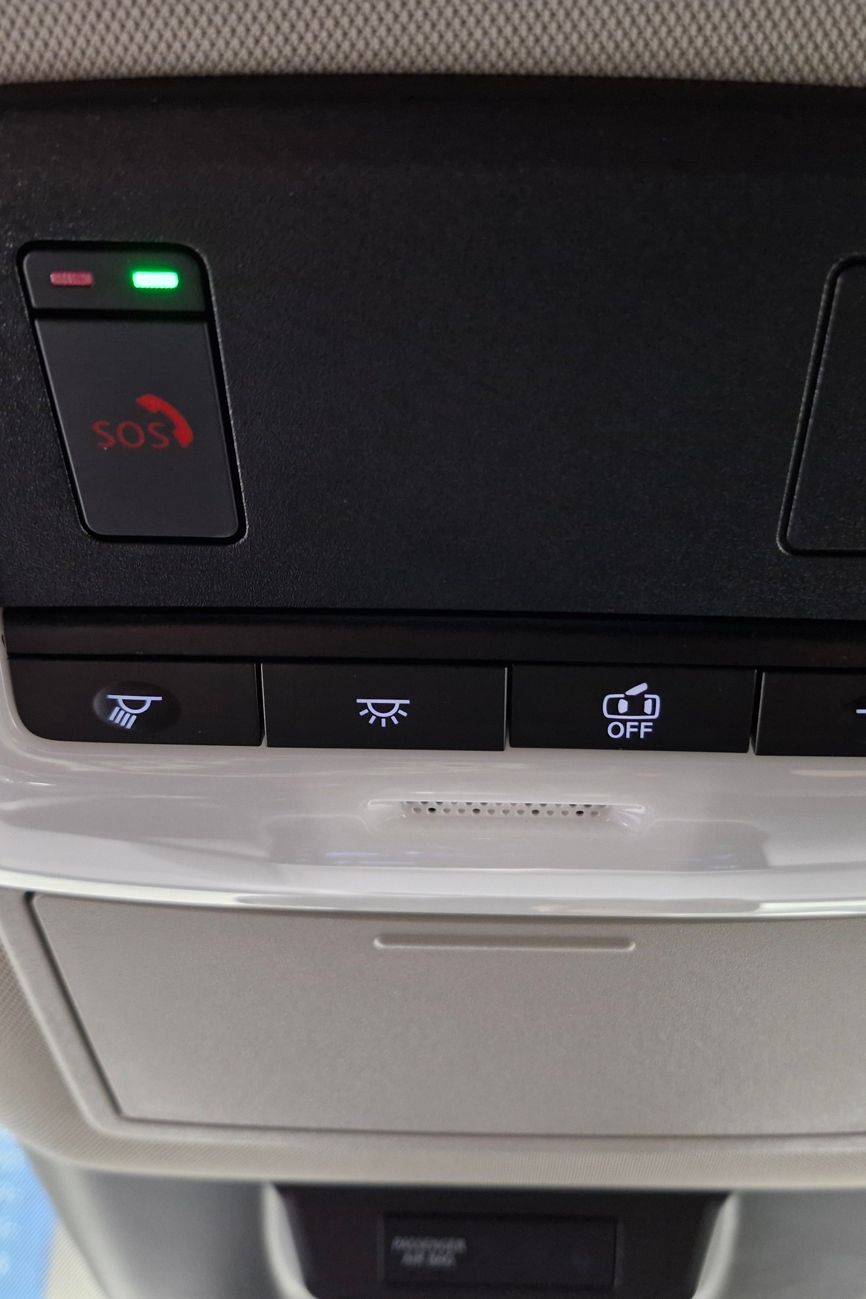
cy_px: 650
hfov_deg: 40.9
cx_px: 516
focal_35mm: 32
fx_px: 1155
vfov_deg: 58.7
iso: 800
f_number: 1.8
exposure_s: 1/25
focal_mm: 5.54
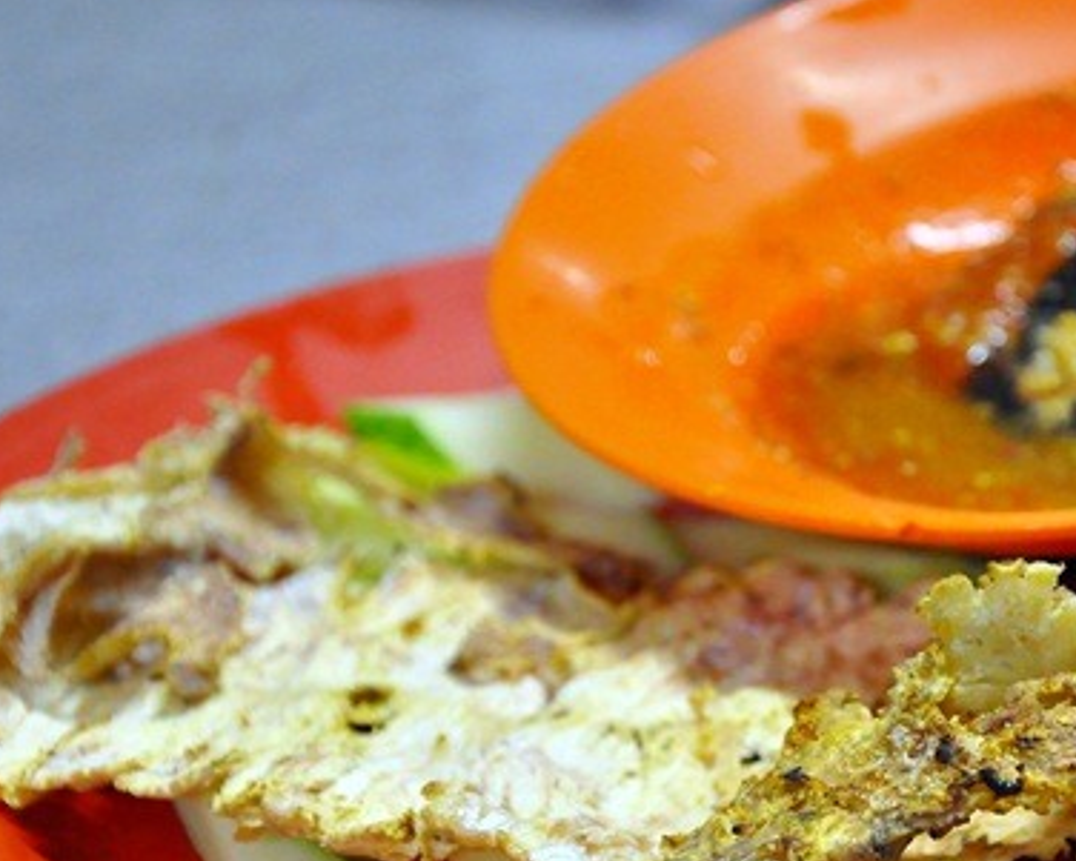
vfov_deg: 10.9
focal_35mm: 141
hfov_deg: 13.6
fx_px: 4491
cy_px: 592
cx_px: 773
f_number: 5
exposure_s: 1/13
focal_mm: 58
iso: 3200
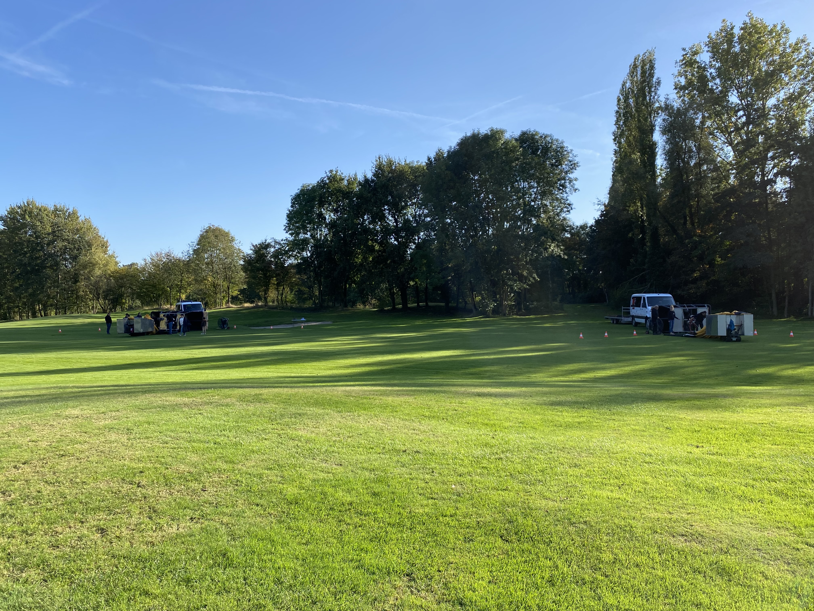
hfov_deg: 67.3
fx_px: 611
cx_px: 407
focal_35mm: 26
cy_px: 306
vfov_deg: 53.1
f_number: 1.8
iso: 32
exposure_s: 1/1779
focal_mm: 4.25
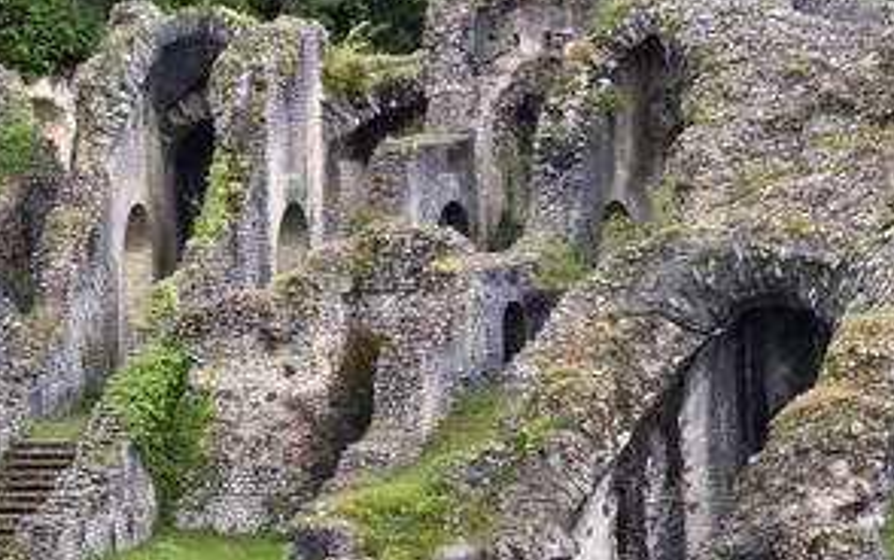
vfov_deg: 6.7
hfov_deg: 10.6
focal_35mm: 197
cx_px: 330
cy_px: 259
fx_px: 4802
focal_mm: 135
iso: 800
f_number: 10
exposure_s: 1/250
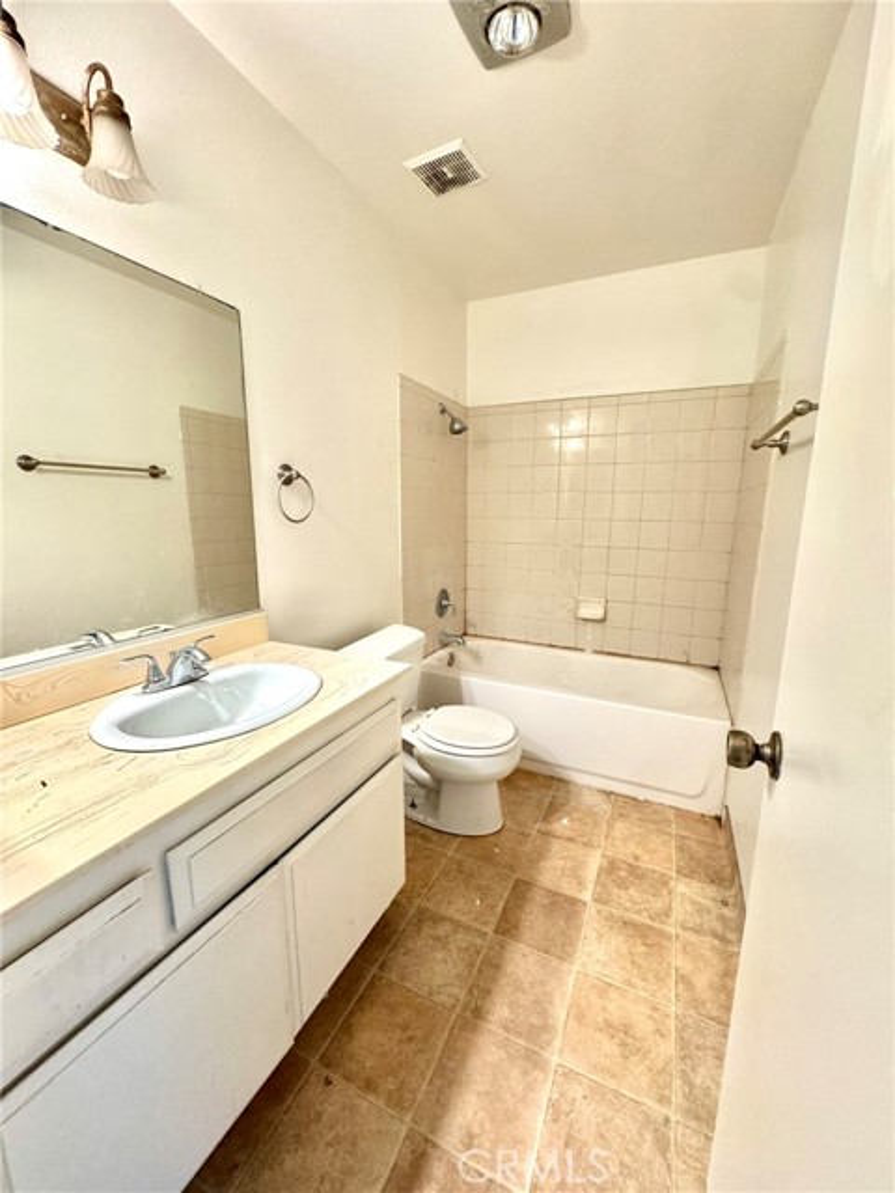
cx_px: 448
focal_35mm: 14
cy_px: 596
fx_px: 483
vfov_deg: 102.1
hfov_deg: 85.7
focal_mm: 2.22
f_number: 2.2
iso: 400
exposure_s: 1/60
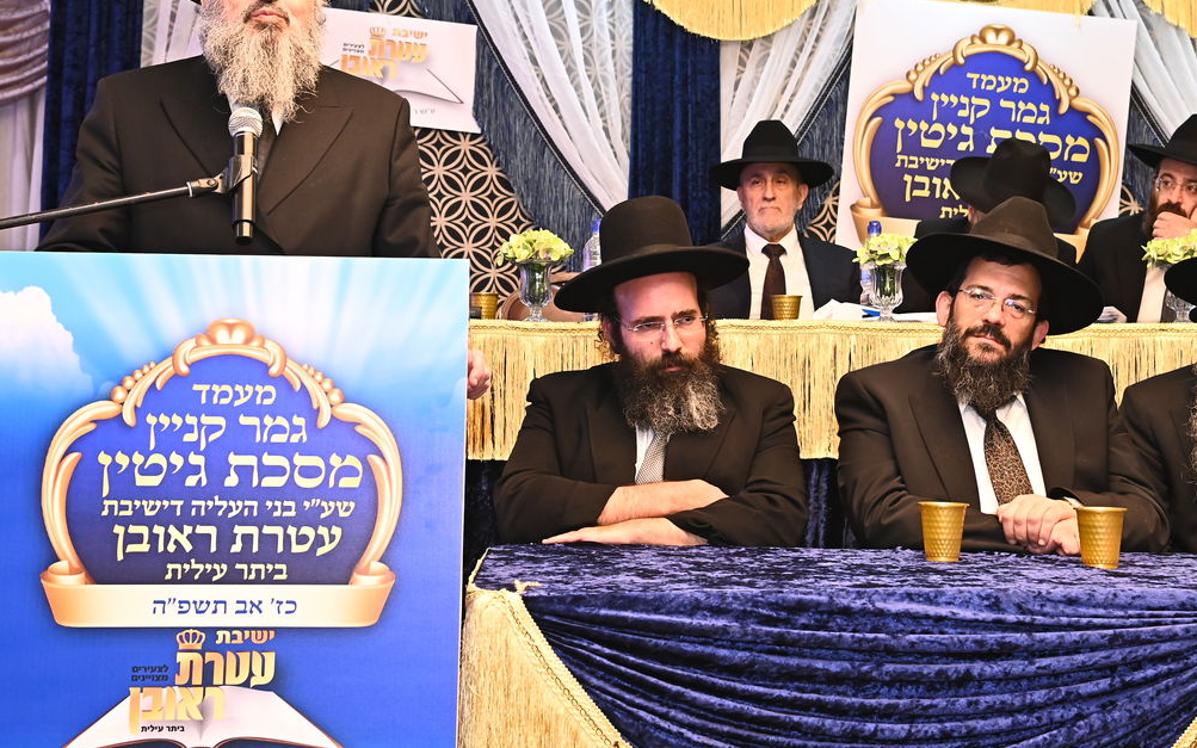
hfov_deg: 31.9
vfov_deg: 20.3
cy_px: 277
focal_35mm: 64
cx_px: 693
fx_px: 2088
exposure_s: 1/200
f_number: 5.6
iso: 2000
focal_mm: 45
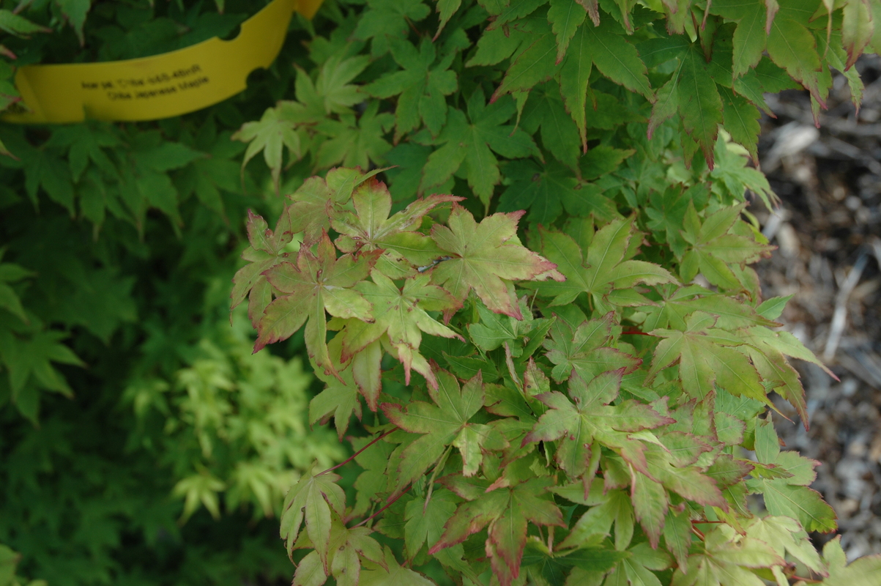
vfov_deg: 28.9
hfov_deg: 42.4
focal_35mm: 46
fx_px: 1137
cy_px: 293
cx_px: 440
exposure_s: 1/180
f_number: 6.7
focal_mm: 31
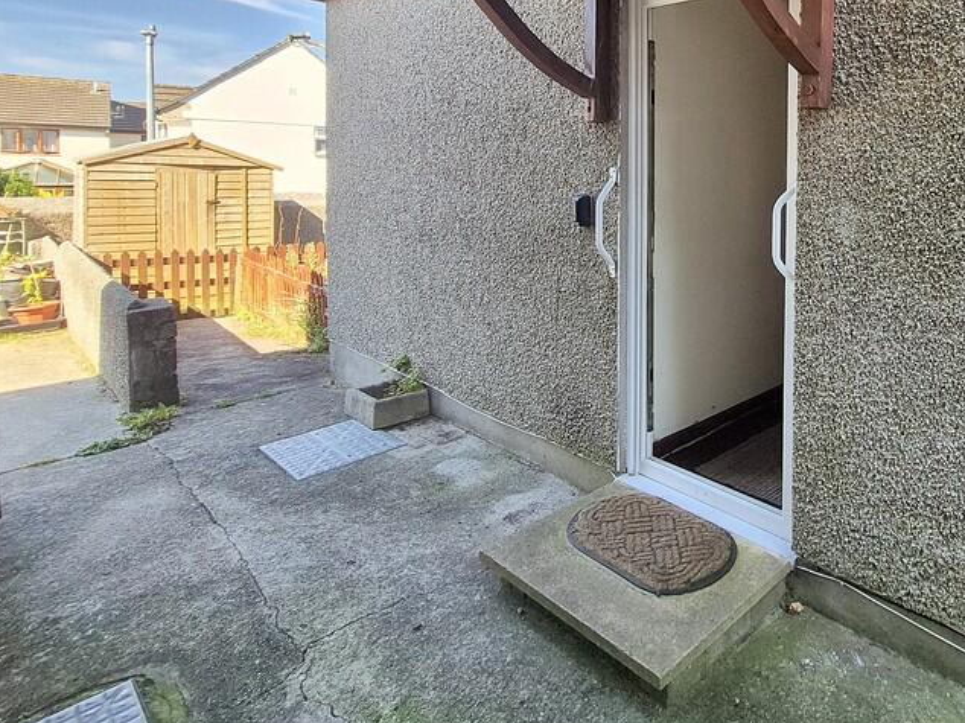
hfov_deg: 71.0
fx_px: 585
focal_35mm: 21
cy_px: 205
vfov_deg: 60.8
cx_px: 773
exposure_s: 1/290
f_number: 2.2
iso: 50
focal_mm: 1.7
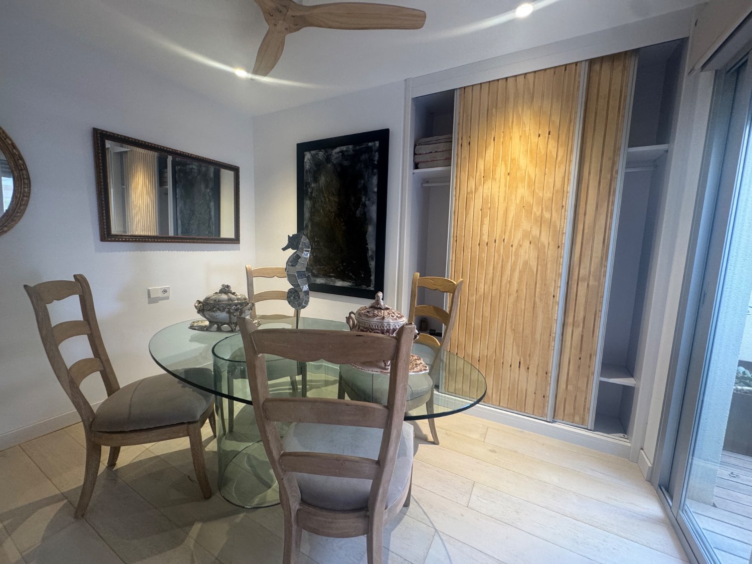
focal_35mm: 14
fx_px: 304
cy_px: 282
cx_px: 376
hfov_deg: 102.1
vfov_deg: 85.7
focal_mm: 2.22
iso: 160
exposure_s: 1/50
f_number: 2.2
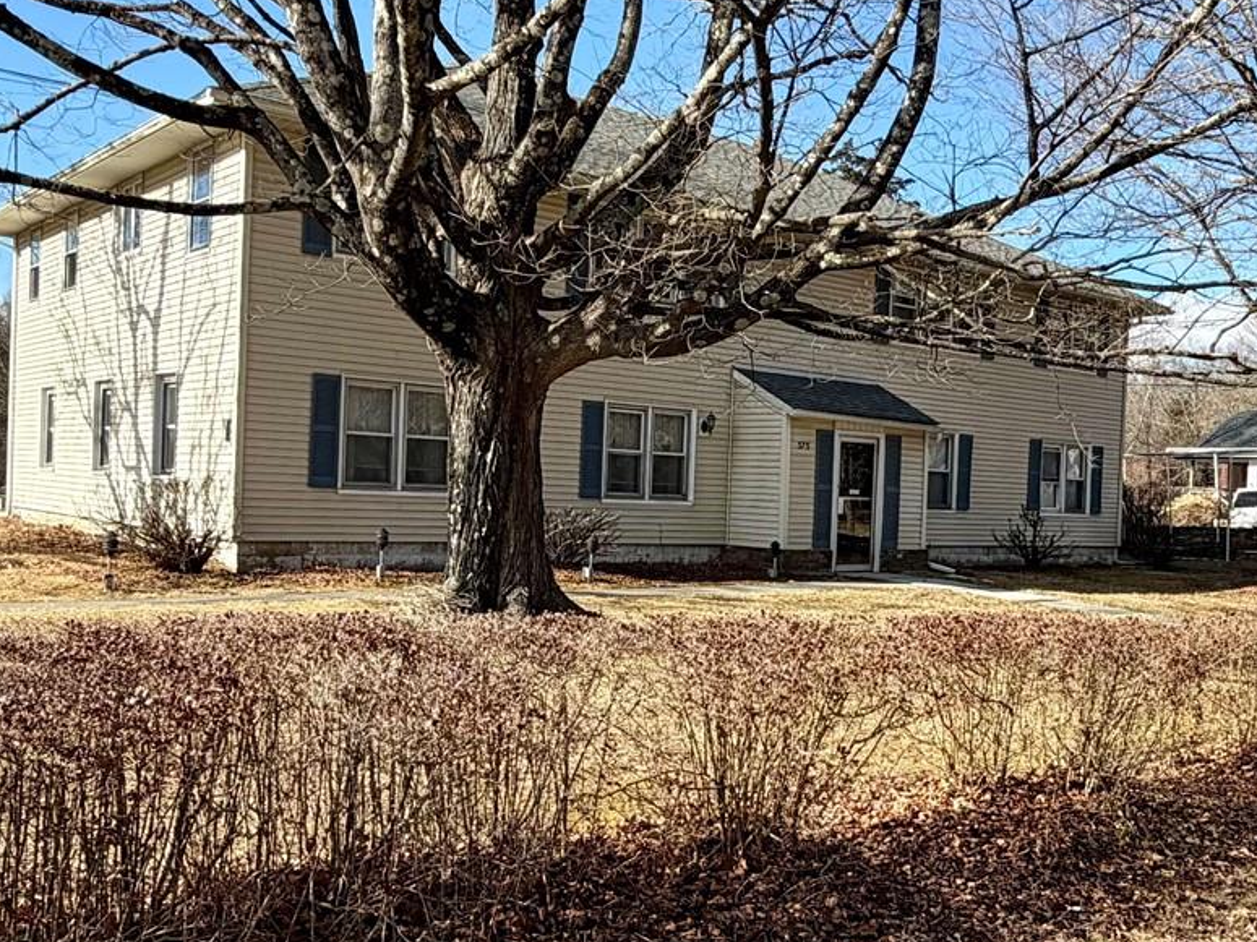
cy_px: 520
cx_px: 772
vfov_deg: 38.6
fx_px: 1343
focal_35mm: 37
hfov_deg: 49.7
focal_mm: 2.22
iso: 32
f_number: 2.2
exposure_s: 1/770
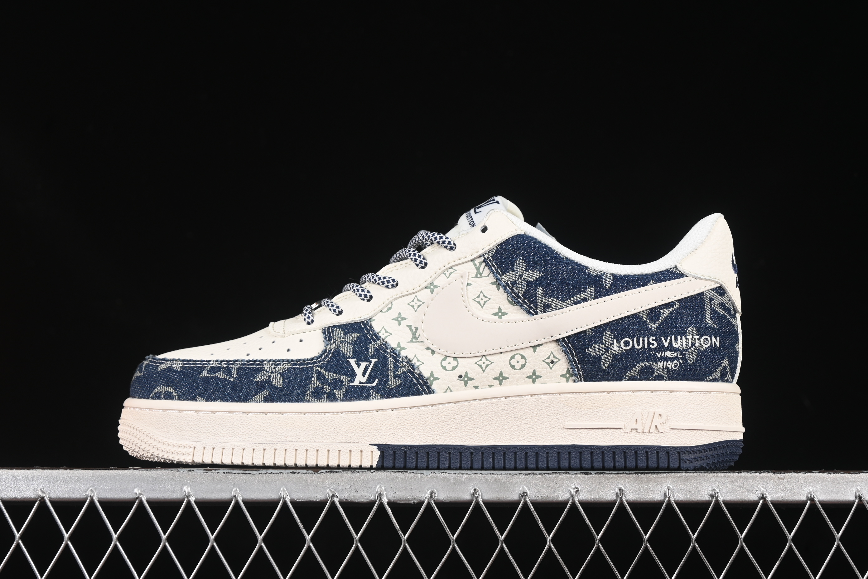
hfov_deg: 27.0
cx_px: 434
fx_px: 1808
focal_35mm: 75
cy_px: 290
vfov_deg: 18.2
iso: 160
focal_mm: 50
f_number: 7.1
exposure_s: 1/80
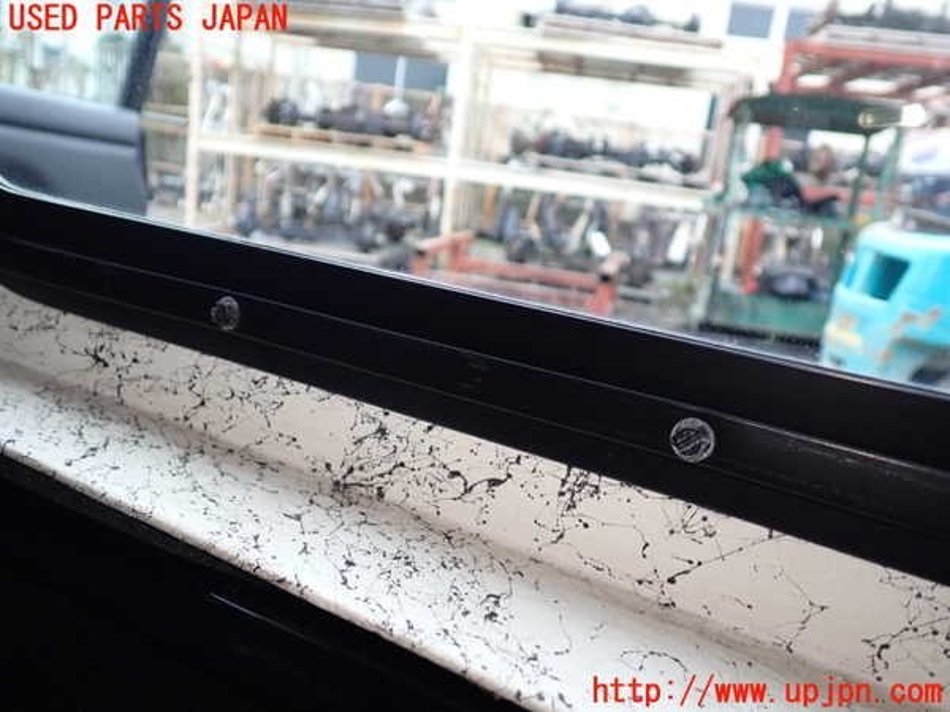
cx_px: 475
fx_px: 823
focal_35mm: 30
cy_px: 356
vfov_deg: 46.8
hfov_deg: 60.0
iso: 200
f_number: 2.3
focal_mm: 5.4
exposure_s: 1/50
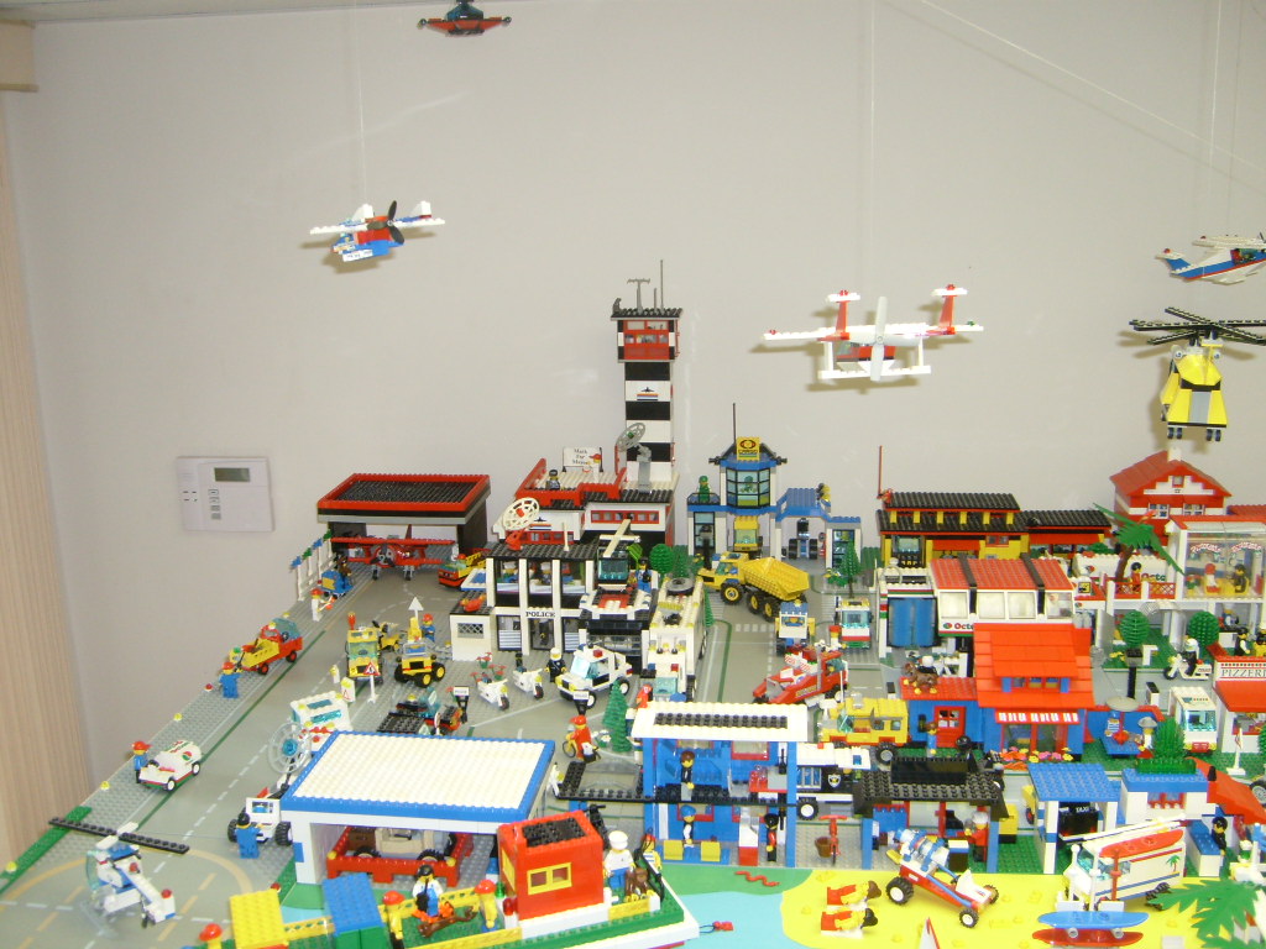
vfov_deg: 40.7
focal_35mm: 35
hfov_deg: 52.6
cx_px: 633
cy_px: 474
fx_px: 1280
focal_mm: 5.8
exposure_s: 1/45
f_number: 2.8
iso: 100
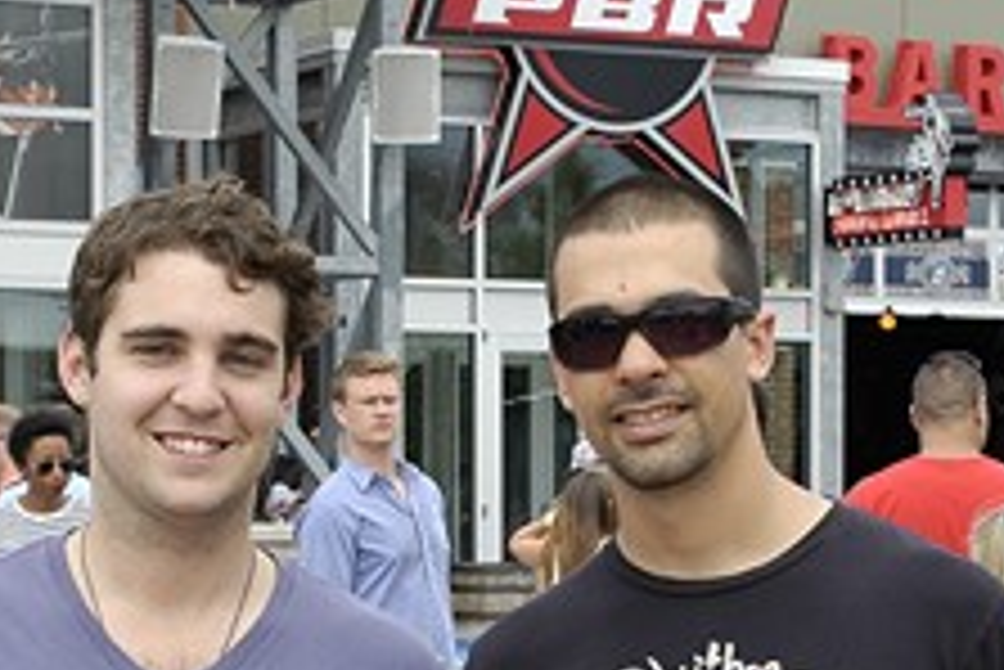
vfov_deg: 10.5
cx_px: 477
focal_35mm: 129
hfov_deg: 15.8
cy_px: 746
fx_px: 3606
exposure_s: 1/200
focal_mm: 35
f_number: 7.1
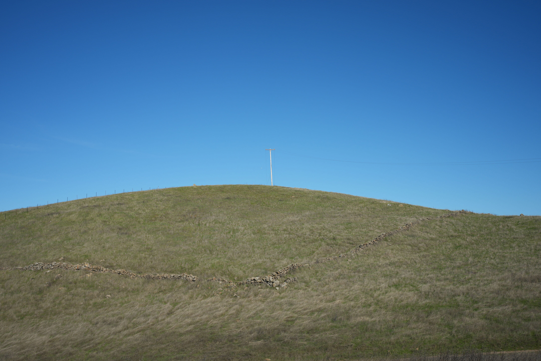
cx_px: 270
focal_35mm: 44
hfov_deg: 44.5
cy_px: 180
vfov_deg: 30.5
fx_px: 661
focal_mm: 44
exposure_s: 1/2000
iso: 160
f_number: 4.5
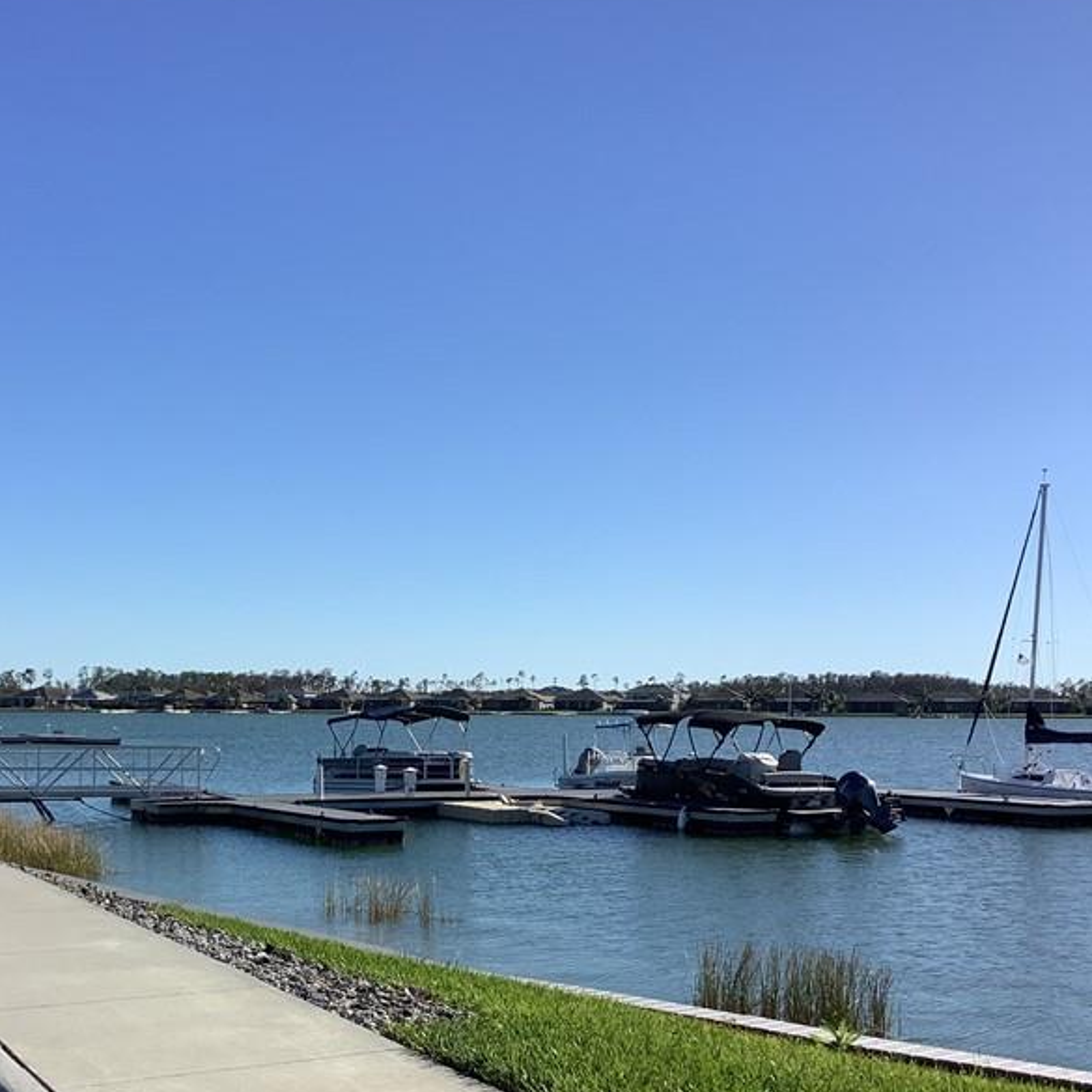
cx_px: 325
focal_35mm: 48
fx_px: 1713
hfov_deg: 34.9
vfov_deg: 35.1
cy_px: 689
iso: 25
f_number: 2.4
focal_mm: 3.3
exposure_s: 1/2203
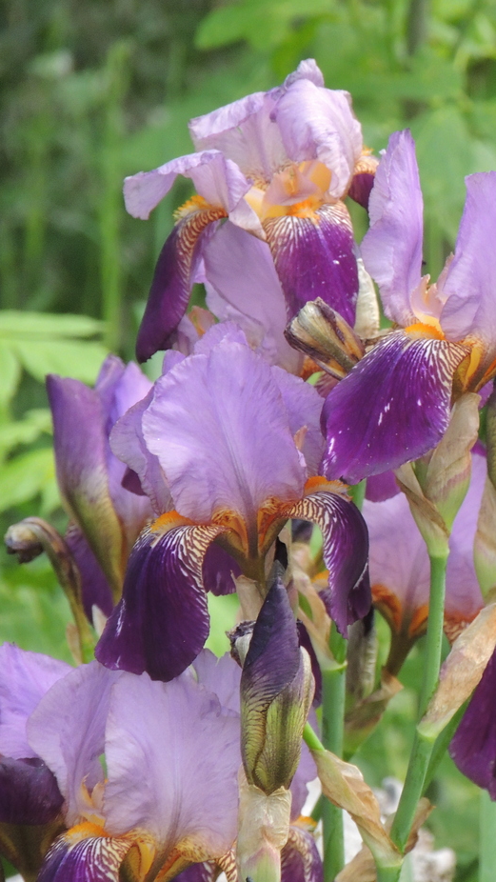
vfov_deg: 2.9
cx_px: 546
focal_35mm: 753
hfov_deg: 1.6
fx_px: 17603
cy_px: 455
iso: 400
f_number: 4.9
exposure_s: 1/200
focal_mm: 89.1
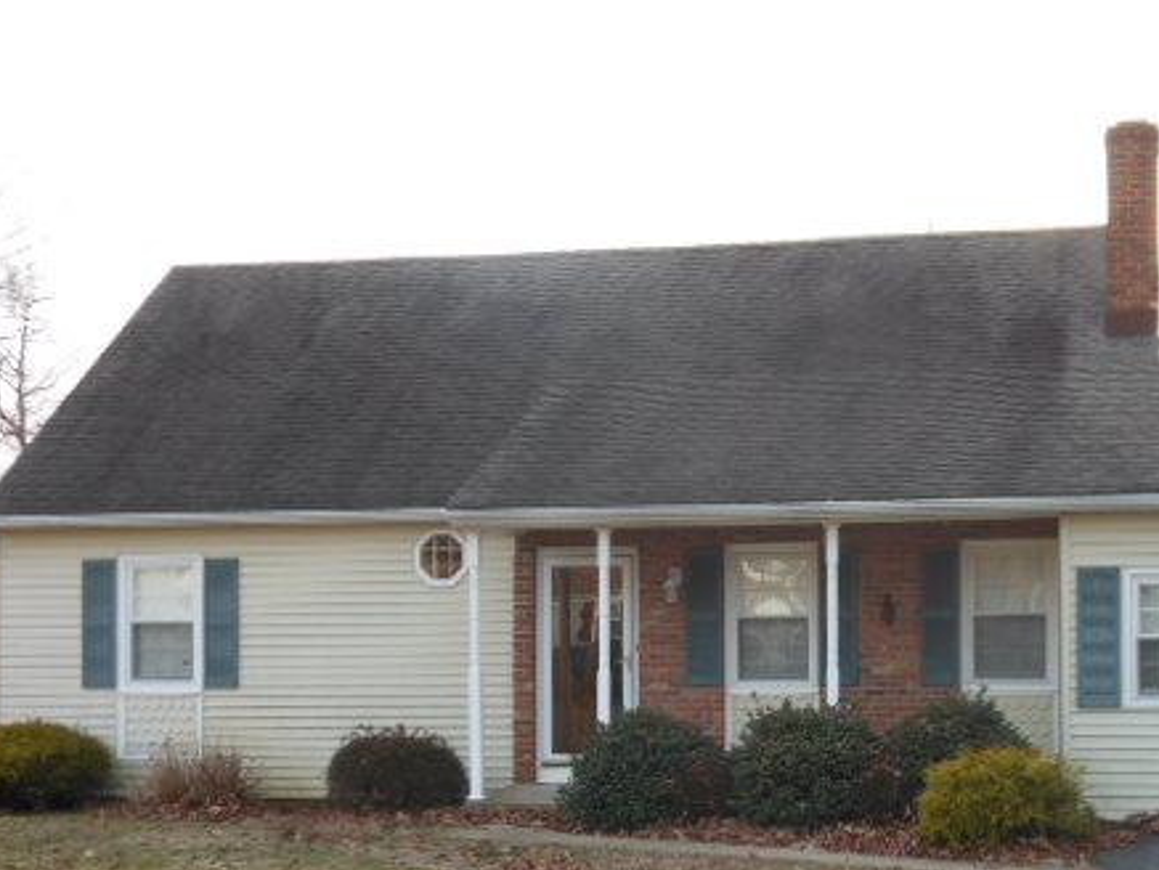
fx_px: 2110
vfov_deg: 23.2
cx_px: 735
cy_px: 578
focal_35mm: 63
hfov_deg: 30.6
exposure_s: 1/80
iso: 80
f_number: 3.8
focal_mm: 7.7
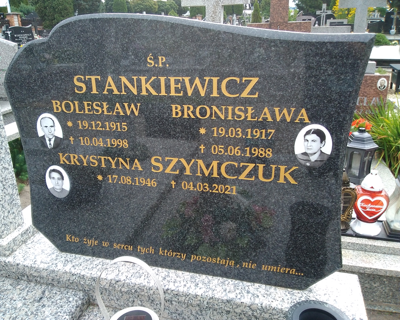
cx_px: 184
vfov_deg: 47.1
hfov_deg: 57.1
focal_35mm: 31
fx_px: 367
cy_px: 159
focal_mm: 2.39
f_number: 2.4
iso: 100
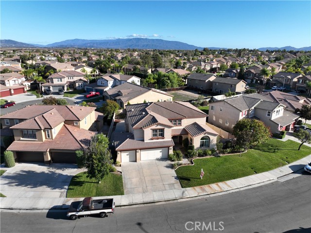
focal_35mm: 24
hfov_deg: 71.6
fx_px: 215
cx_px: 156
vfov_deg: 56.8
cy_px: 116
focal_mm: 12.29
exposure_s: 1/1250
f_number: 2.8
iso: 110
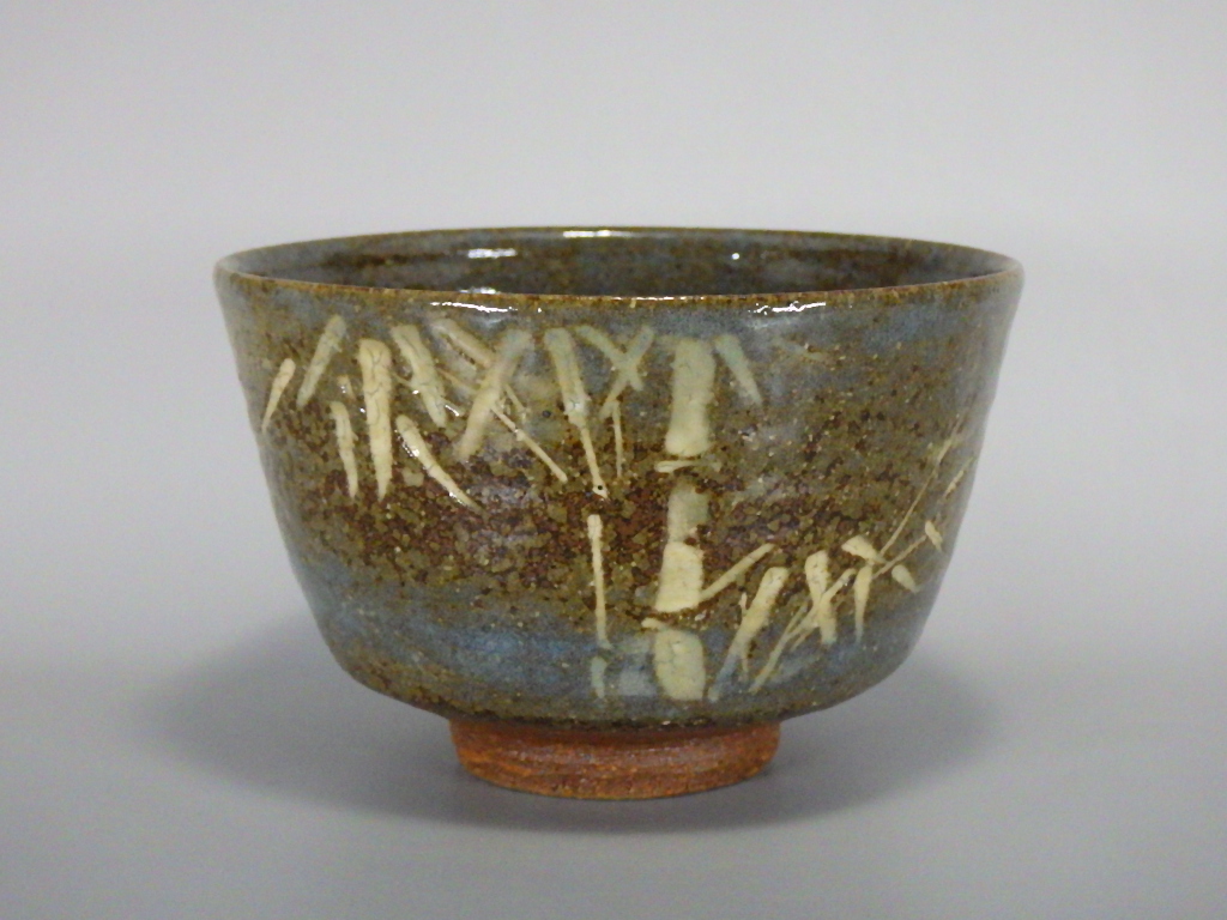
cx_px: 614
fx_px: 2729
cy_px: 460
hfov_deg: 25.3
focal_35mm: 77
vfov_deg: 19.1
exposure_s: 1/50
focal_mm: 13.7
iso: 400
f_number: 4.8
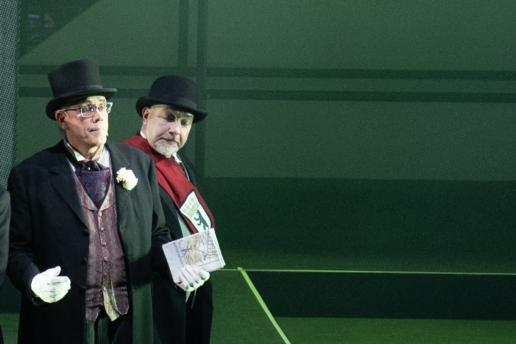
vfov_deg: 2.7
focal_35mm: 515
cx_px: -701
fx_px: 7381
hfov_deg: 3.9
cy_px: -39
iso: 800
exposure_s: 1/200
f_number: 3.2
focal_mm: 70
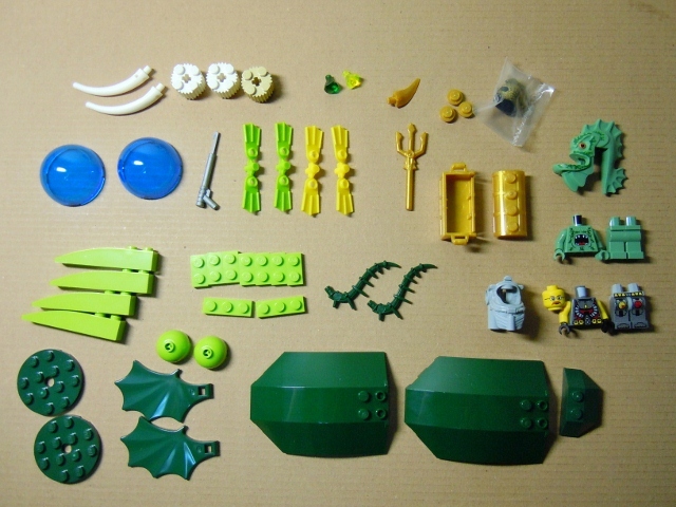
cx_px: 338
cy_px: 254
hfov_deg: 60.0
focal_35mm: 30
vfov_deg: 46.8
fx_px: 586
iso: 400
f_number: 3.5
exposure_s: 1/50
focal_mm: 5.4
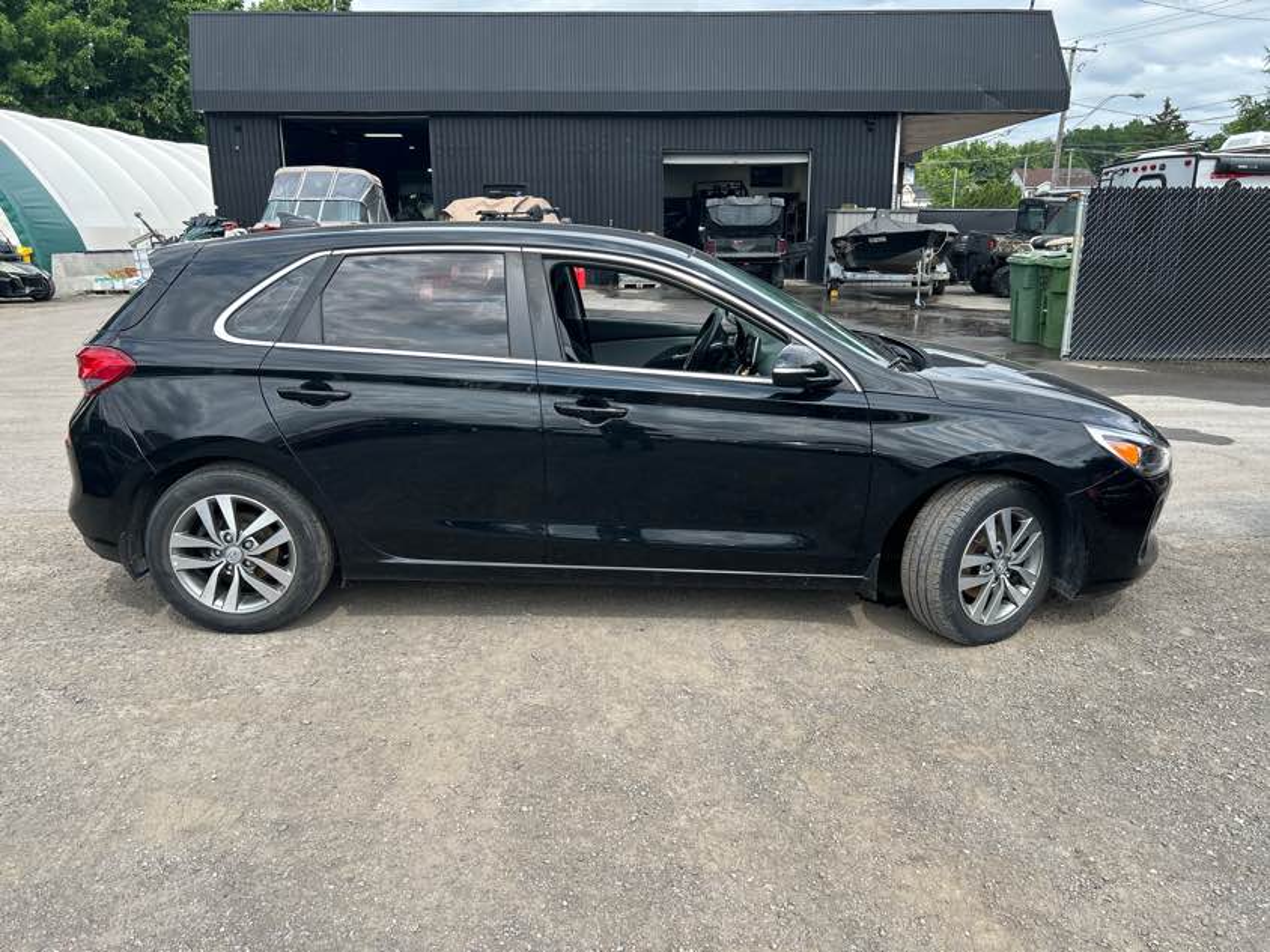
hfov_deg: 67.3
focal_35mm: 26
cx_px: 635
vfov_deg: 53.1
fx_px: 954
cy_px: 476
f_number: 1.5
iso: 50
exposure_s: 1/1295
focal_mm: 5.7
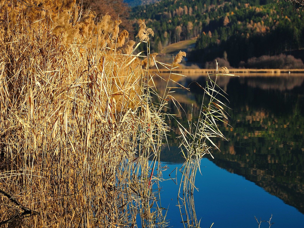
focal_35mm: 80
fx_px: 703
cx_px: 153
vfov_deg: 18.4
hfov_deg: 24.4
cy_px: 102
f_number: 3.5
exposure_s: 1/1000
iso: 200
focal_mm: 55
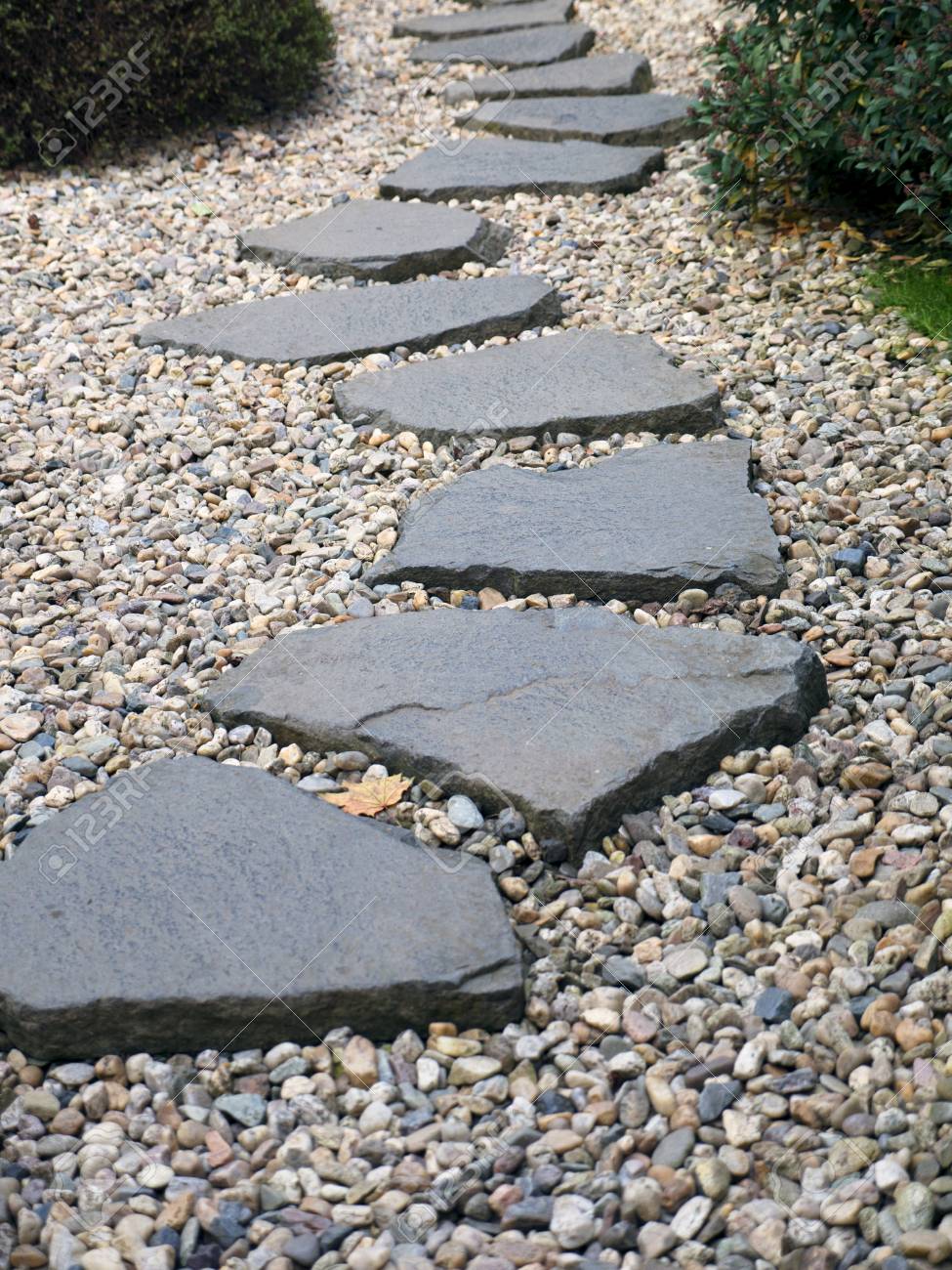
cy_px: 635
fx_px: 2567
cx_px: 476
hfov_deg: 21.0
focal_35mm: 70
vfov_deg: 27.8
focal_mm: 35
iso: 200
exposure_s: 1/160
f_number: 2.8
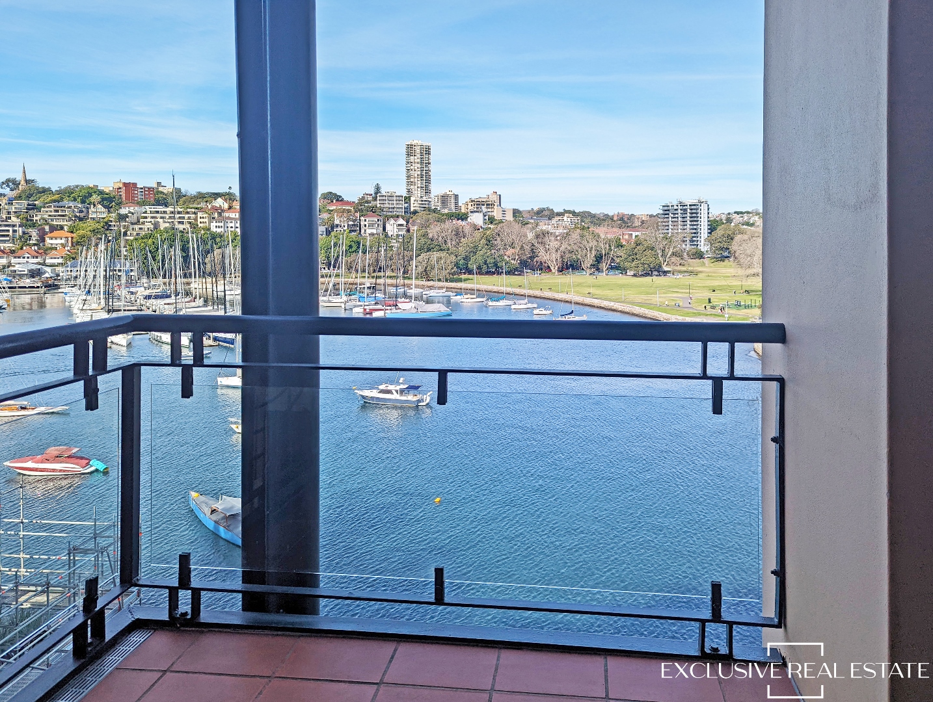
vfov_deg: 56.9
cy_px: 351
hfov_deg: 71.5
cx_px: 466
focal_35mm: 24
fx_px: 648
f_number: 1.85
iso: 45
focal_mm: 6.81
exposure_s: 1/1887
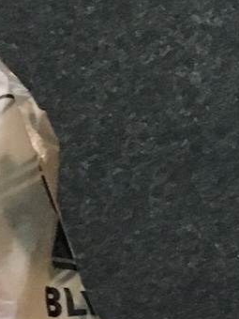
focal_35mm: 172
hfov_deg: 7.7
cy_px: 494
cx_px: -437
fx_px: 1583
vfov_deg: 11.0
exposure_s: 1/17
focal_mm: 4.15
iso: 200
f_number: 2.2
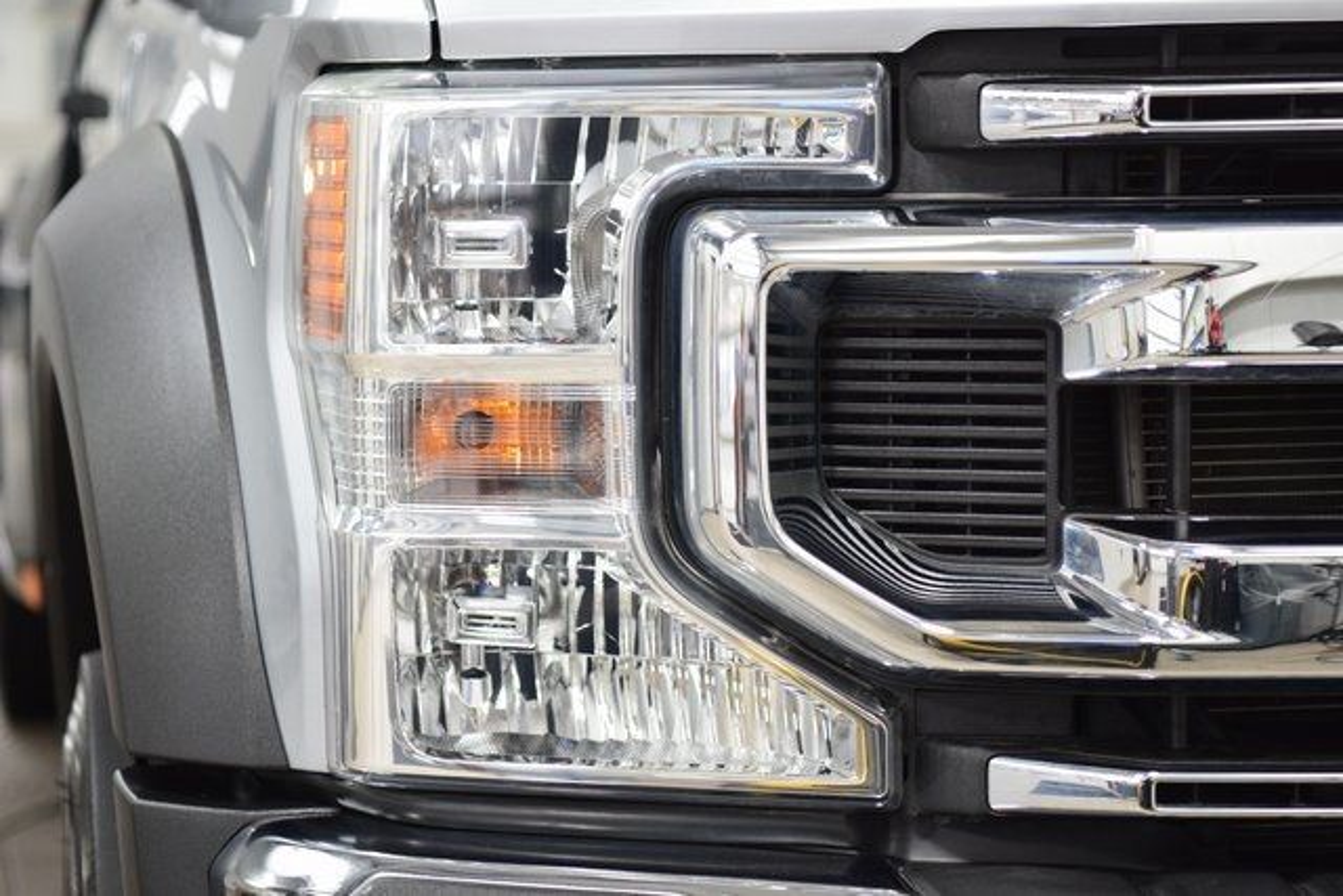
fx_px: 3470
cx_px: 672
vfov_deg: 14.7
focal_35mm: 93
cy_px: 448
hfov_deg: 21.9
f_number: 2.8
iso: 1600
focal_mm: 62
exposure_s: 1/125
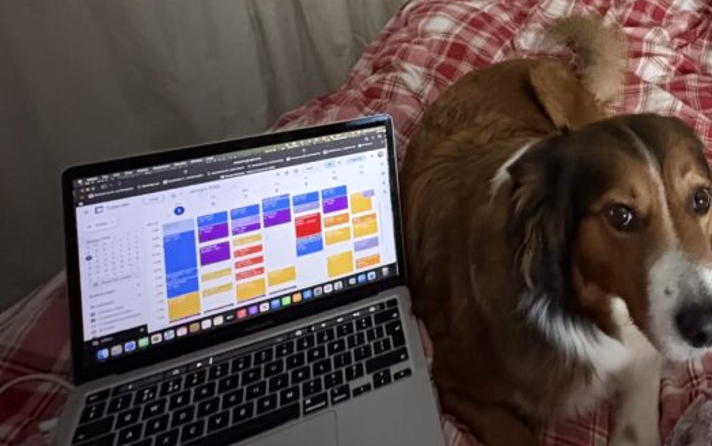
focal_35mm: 29
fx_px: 563
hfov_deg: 57.6
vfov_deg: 38.0
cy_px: -10
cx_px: 609
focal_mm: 2.22
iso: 1250
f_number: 2.2
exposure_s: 1/25
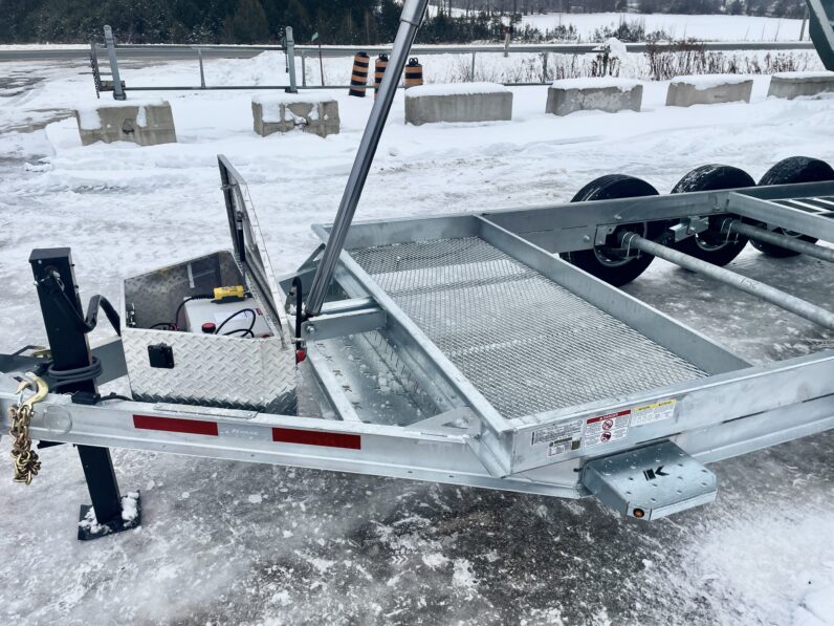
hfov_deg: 67.3
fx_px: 626
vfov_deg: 53.1
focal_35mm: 26
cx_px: 417
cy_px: 313
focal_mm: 4.2
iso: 32
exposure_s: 1/1208
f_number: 1.6
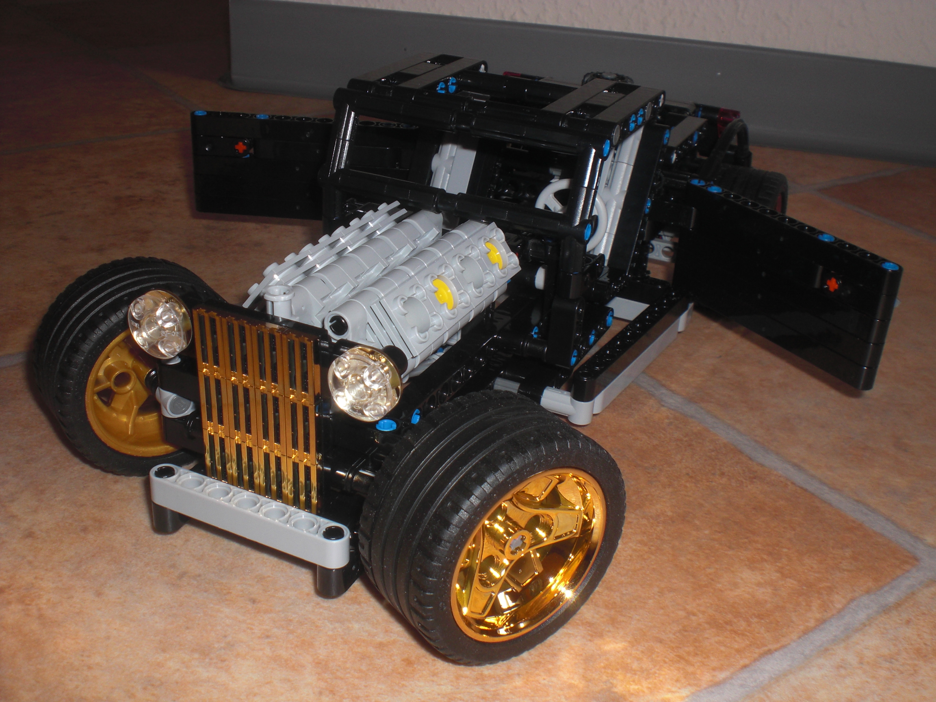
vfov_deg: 37.7
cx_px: 468
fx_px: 1028
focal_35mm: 38
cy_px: 351
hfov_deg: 49.0
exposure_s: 1/30
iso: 64
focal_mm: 6.3
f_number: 5.6
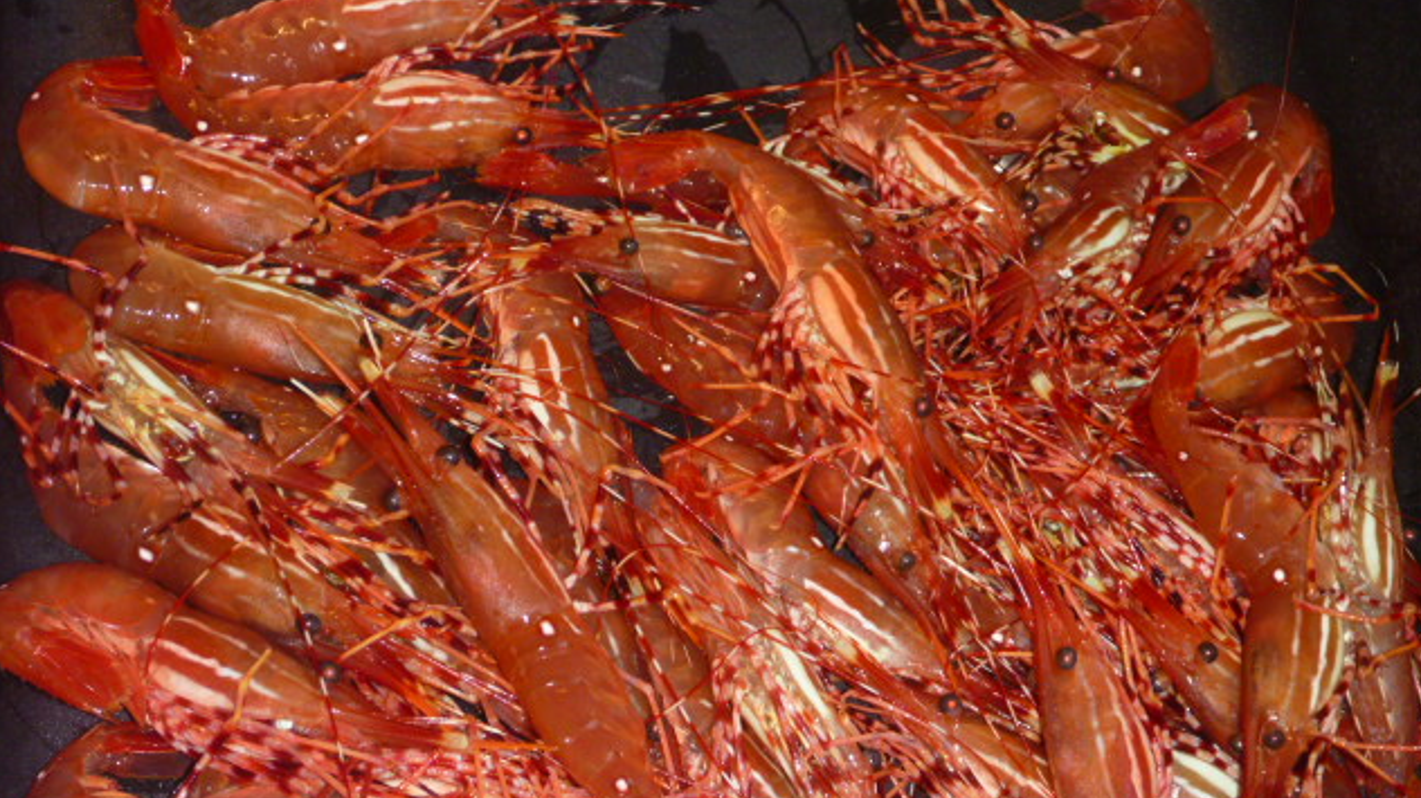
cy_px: 272
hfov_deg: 32.8
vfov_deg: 18.8
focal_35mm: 64
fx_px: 2411
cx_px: 715
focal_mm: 10.4
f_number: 5
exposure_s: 1/40
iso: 250
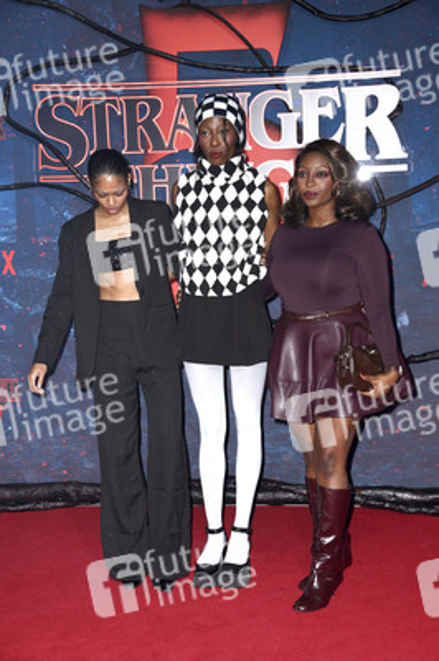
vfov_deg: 32.4
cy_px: 330
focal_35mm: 62
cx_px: 220
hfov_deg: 21.9
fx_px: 1136
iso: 500
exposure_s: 1/200
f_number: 5.6
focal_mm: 62
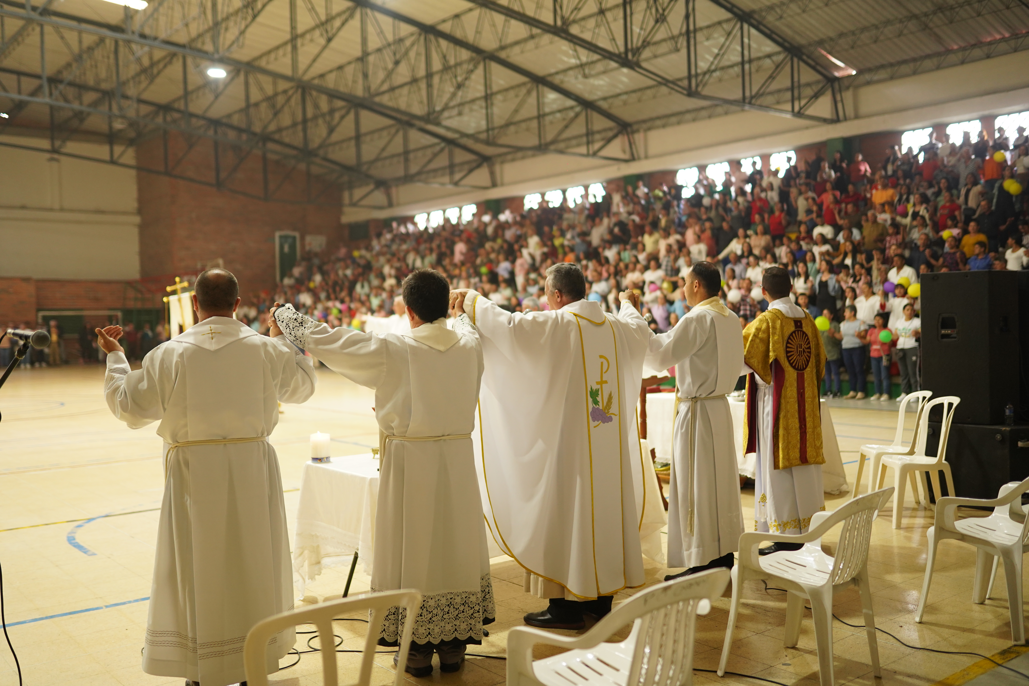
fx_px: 1000
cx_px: 514
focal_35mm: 35
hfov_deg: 54.4
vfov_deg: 37.9
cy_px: 343
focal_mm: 35
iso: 1000
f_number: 1.4
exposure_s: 1/400
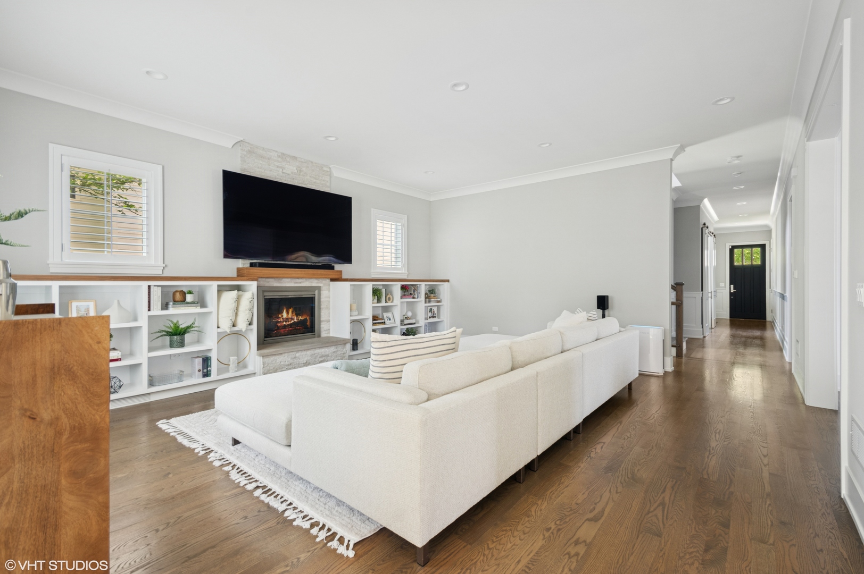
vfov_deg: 77.2
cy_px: 287
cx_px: 432
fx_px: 360
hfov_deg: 100.4
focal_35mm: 15
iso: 200
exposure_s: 1/2
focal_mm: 10
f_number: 11
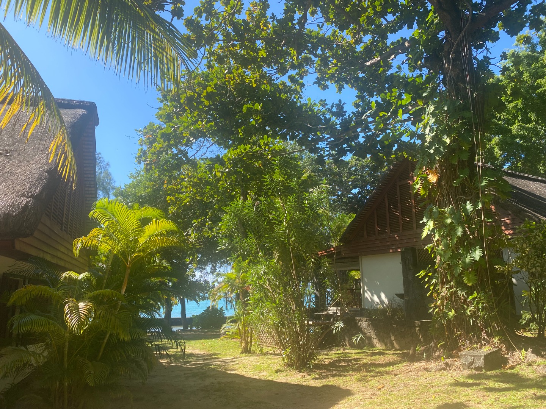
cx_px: 273
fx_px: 410
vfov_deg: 53.1
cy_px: 204
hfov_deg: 67.3
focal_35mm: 26
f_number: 1.8
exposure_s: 1/747
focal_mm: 4.25
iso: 32
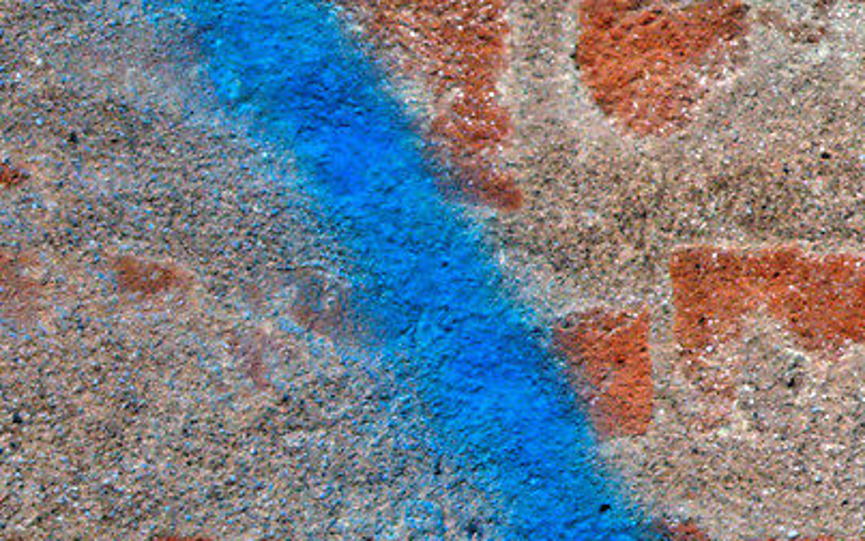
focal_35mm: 282
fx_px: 6650
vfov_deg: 4.6
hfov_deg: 7.1
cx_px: 1861
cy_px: -26
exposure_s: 1/30
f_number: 4.5
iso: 560
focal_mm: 31
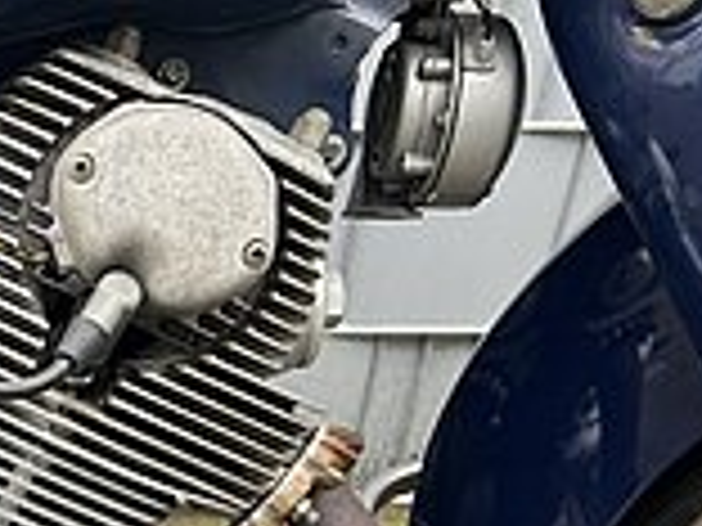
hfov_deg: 29.6
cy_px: 589
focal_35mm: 59
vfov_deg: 23.2
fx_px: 1196
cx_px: -63
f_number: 1.5
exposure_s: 1/426
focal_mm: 5.7
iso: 50
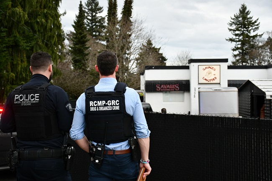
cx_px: 136
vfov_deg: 29.8
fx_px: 340
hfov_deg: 43.6
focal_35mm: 45
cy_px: 90
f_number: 4
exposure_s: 1/125
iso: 1000
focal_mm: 30
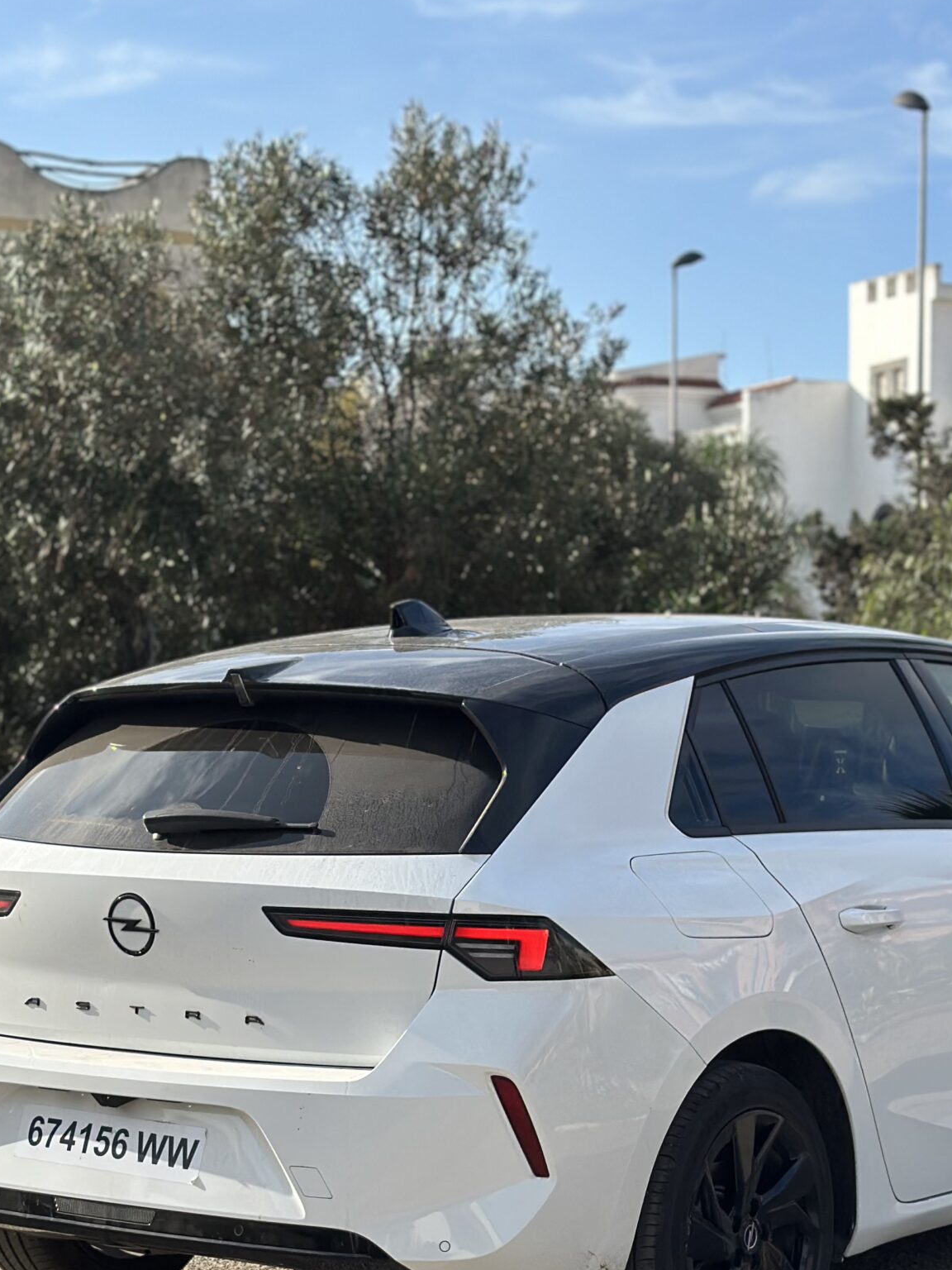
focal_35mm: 80
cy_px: 941
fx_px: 2934
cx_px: 616
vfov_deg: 24.2
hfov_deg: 18.4
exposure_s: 1/5000
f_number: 1.78
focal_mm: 6.86
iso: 100
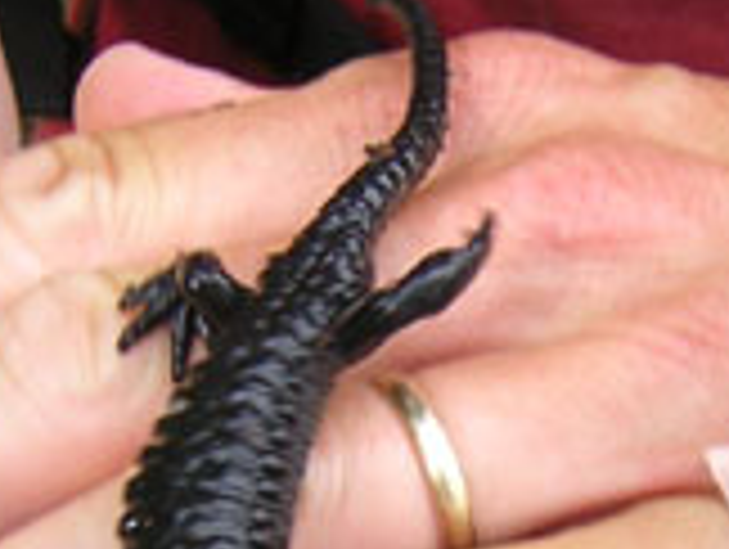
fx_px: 2109
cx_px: 513
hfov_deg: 19.5
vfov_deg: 14.5
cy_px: 603
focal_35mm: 100
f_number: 2.6
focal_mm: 4.7
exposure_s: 1/85
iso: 100
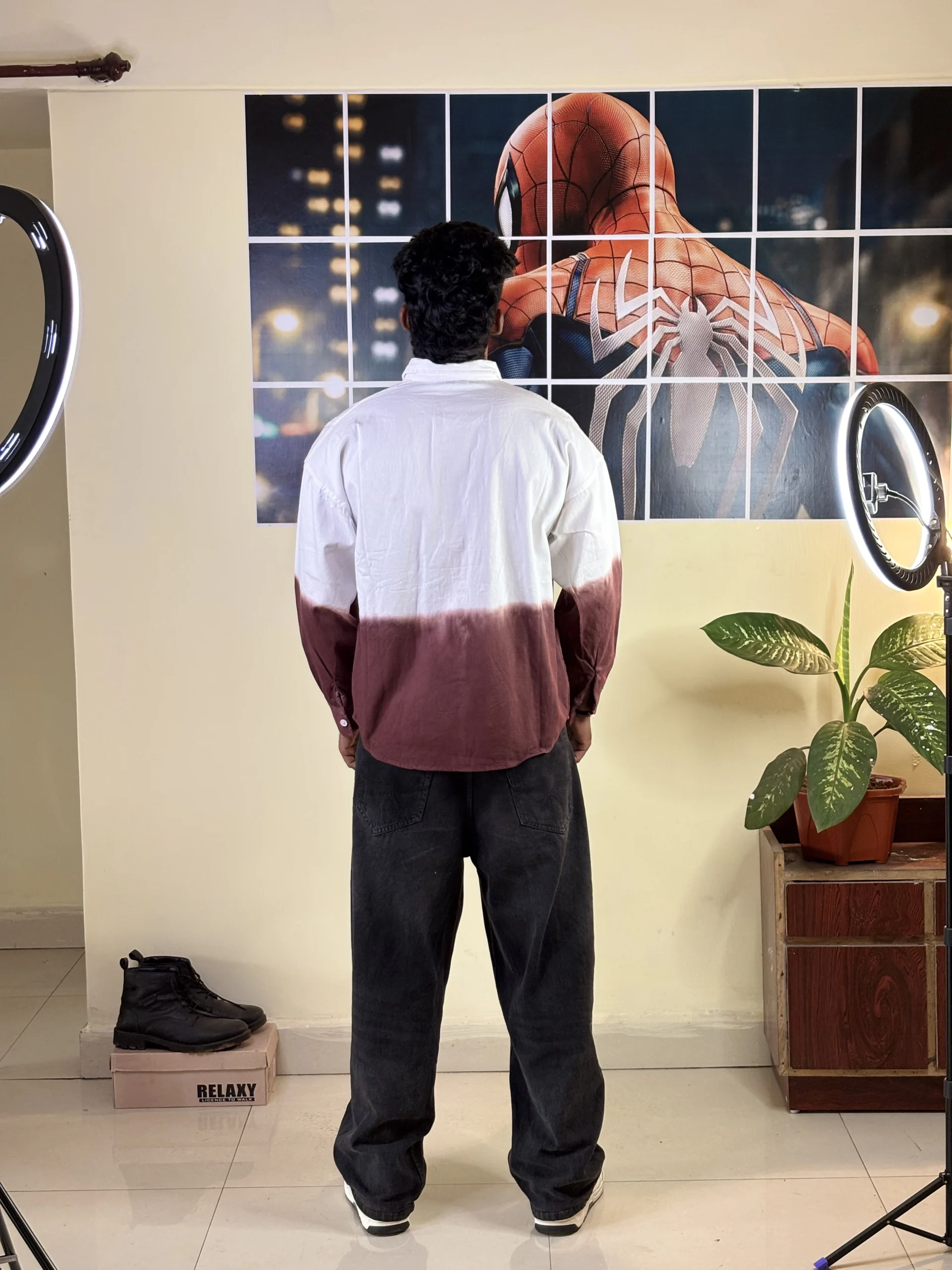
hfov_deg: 28.0
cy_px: 635
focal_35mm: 52
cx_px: 476
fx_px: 1907
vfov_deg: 36.8
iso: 80
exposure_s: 1/50
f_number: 1.6
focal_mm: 5.96
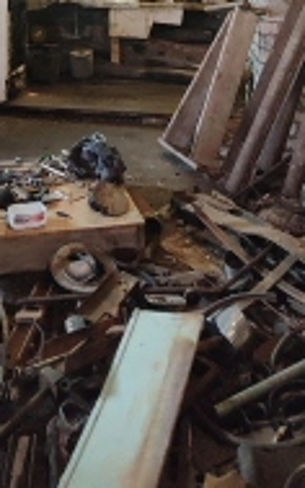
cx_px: 70
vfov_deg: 36.9
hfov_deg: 29.9
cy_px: -88
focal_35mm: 42
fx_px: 559
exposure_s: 1/33.3
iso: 408
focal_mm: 1.65
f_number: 2.2
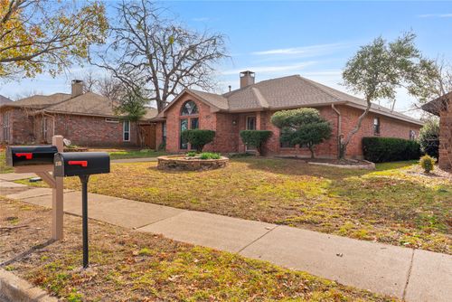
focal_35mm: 24
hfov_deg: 73.7
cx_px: 226
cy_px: 151
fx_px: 301
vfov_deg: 53.2
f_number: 8
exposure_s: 1/50
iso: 100
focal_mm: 16.1
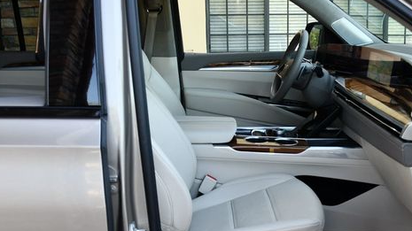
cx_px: 248
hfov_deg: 39.7
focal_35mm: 52
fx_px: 568
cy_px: 168
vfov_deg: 22.8
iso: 400
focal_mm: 18
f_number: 3.5
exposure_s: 1/250
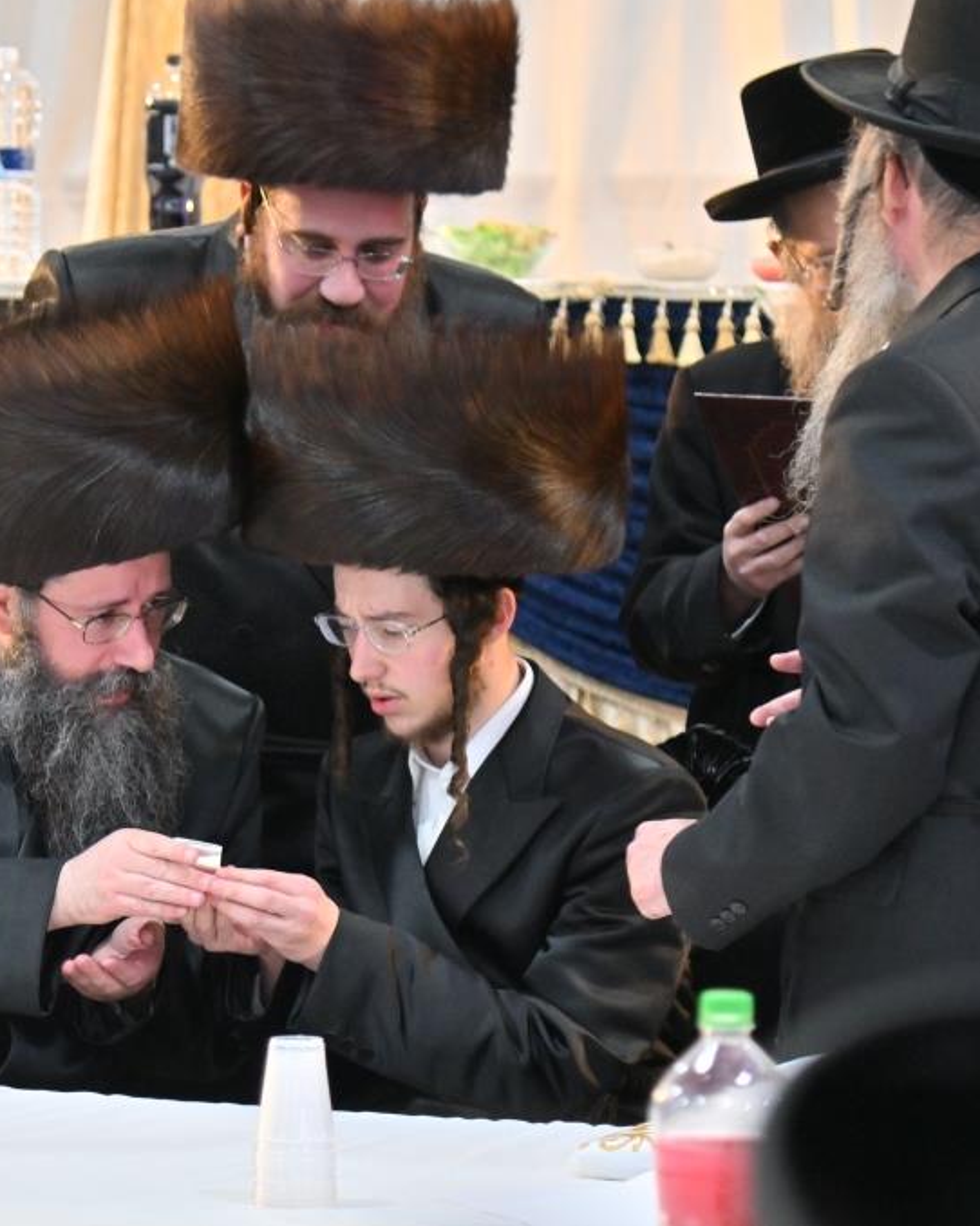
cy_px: 611
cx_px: 242
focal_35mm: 180
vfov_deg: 10.7
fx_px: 6529
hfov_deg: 8.6
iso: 1000
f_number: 4
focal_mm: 85
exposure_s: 1/200
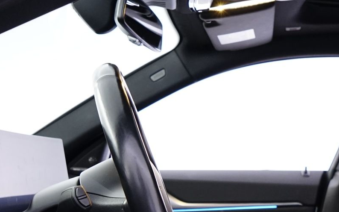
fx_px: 711
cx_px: 239
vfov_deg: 15.9
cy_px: 287
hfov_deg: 26.6
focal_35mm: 77
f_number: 5
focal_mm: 24
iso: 1250
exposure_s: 1/8
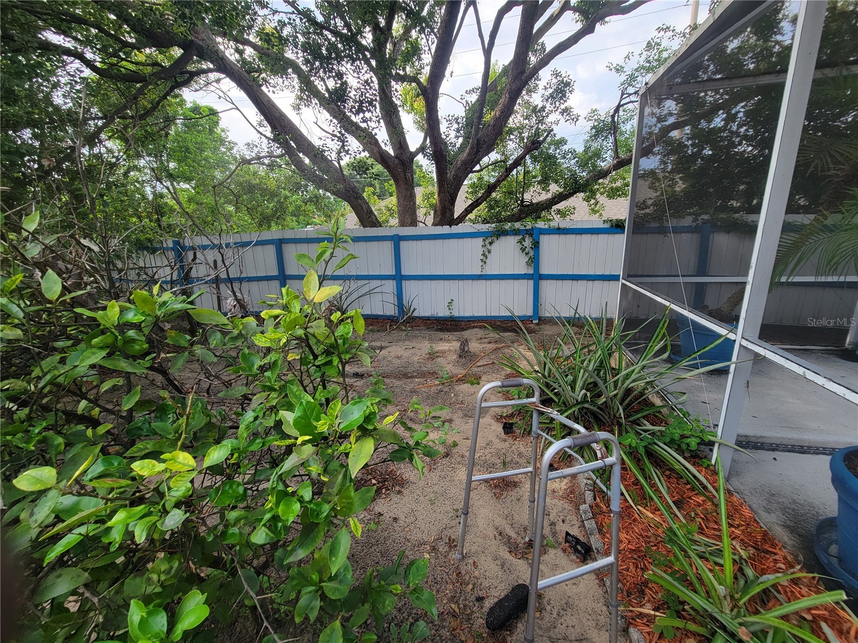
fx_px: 322
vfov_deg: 89.9
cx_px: 429
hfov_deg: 106.2
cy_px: 322
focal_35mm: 13
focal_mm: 2.2
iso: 50
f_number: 2.2
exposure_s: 1/194
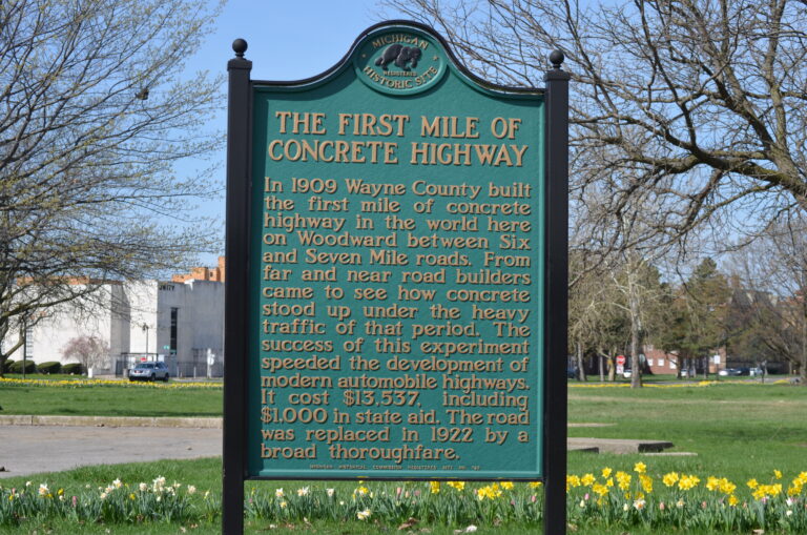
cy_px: 268
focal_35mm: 82
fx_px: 1846
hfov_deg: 24.7
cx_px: 404
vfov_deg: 16.5
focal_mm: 55
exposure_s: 1/250
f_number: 8
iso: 110
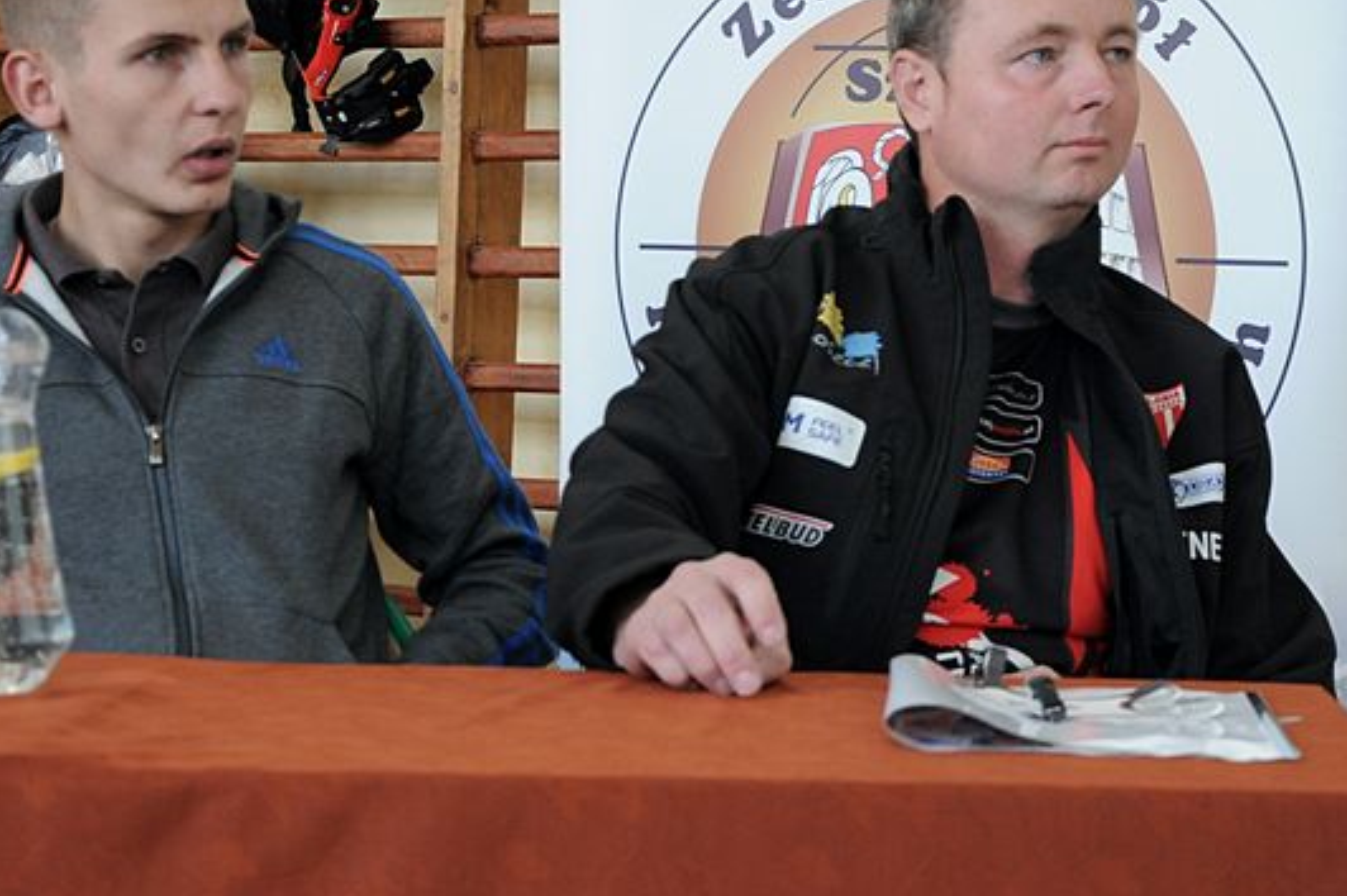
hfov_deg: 19.0
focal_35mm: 108
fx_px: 4031
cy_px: 401
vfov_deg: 12.7
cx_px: 732
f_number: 5
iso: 800
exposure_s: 1/80
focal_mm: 45
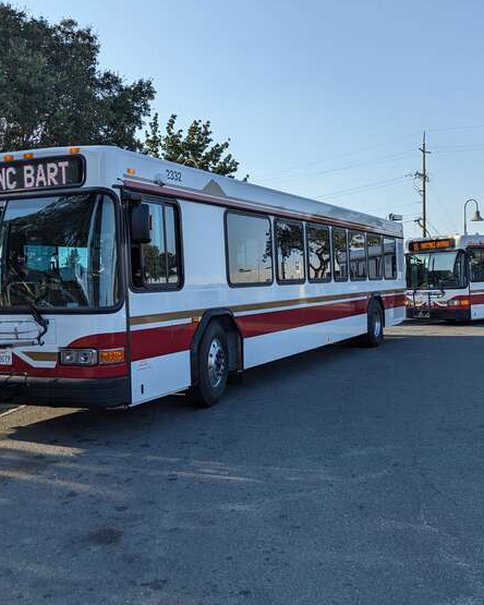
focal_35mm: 38
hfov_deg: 39.1
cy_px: 304
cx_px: 281
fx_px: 680
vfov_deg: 47.9
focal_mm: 4.38
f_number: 1.73
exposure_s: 1/1949
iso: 55
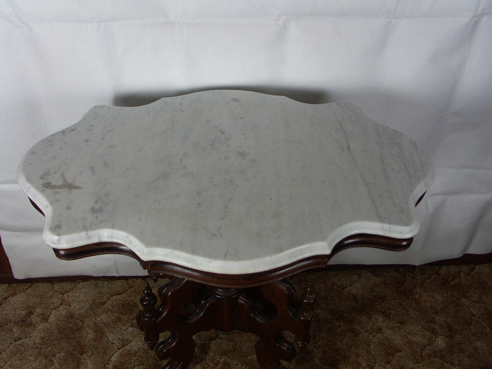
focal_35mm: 32
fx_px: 455
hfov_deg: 56.8
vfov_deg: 44.2
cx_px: 246
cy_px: 184
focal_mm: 8.16
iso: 100
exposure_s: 1/40
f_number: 2.8
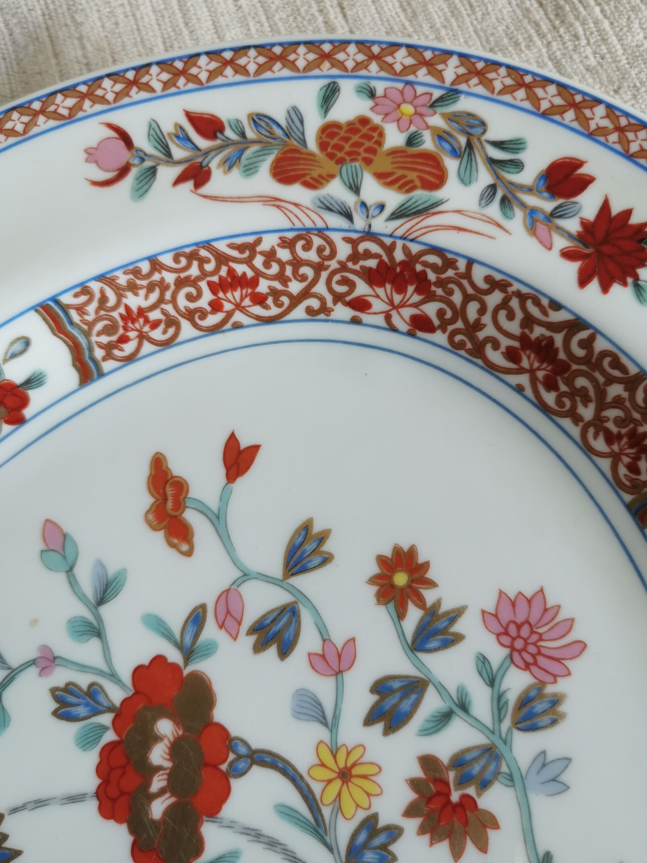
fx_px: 822
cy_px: 426
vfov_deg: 55.3
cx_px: 334
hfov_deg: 42.9
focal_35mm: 33
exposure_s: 1/100
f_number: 1.8
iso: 80
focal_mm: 5.58
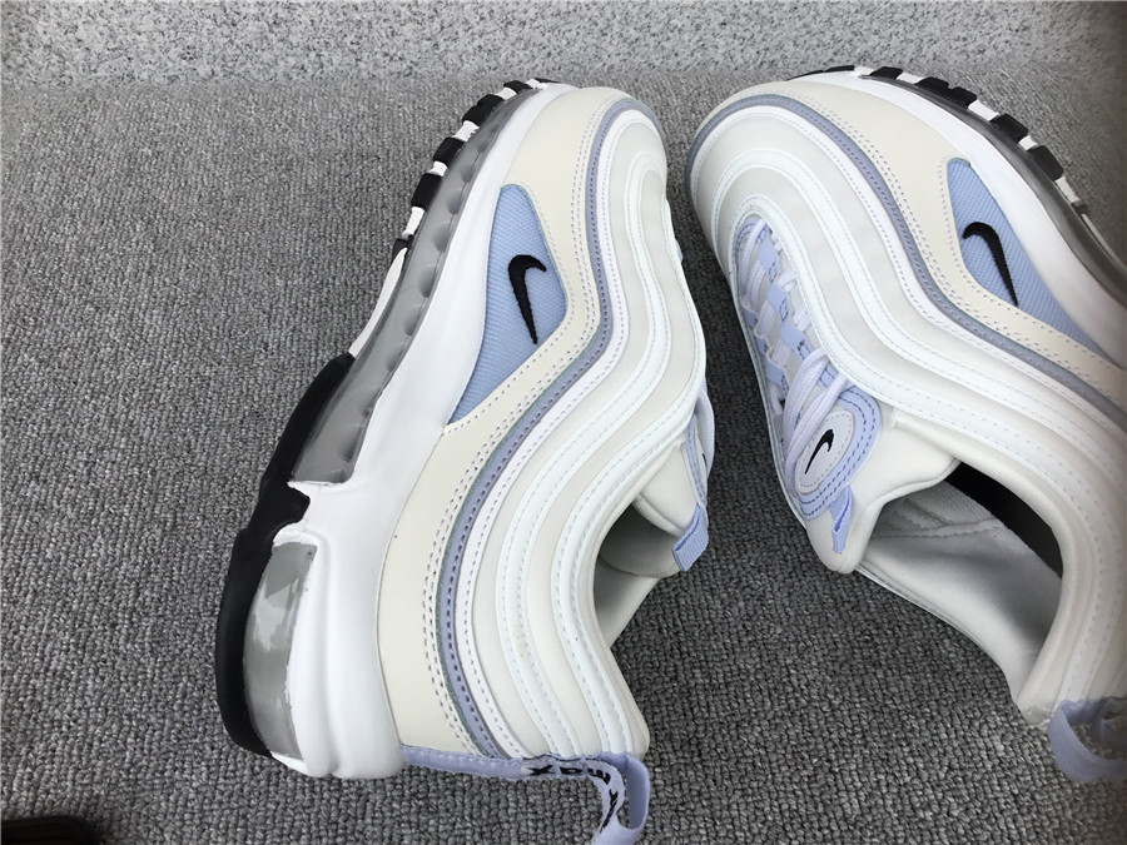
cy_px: 422
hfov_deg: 58.4
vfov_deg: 45.4
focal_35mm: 31
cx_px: 564
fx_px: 1009
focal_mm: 3.3
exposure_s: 1/154
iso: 25
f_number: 2.4
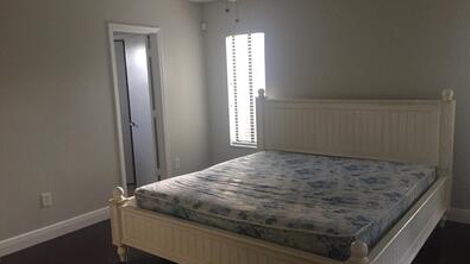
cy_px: 140
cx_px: 237
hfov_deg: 61.0
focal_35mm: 32
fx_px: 399
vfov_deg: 36.6
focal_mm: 4.15
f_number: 2.2
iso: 160
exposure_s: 1/30
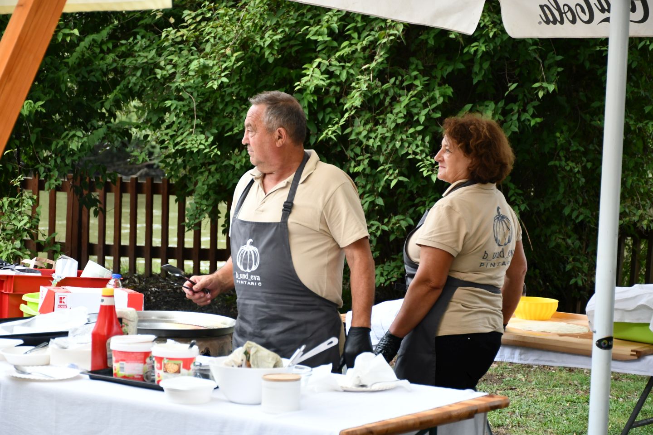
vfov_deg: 13.0
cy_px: 218
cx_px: 326
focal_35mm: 105
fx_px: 1904
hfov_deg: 19.5
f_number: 5
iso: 800
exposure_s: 1/200
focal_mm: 70
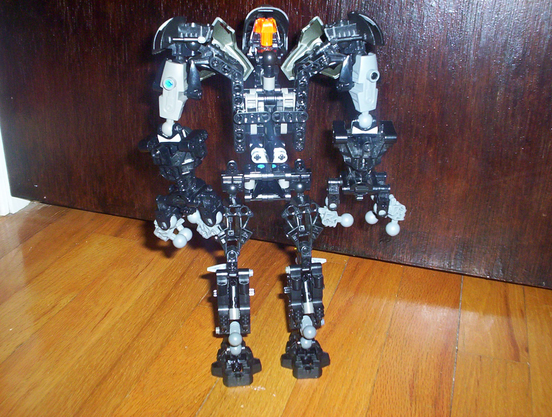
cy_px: 208
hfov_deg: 48.9
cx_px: 276
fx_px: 607
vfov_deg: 37.9
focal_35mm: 38
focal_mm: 4.99
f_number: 4.5
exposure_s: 1/60
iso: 140
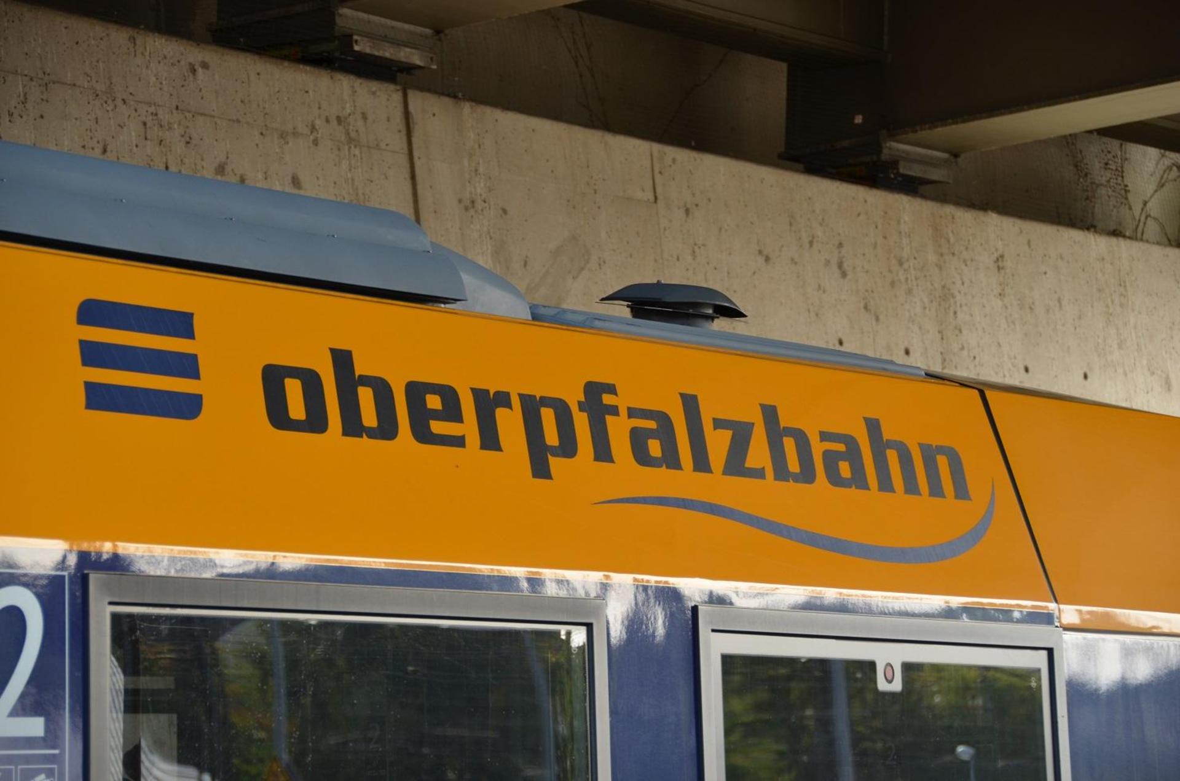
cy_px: 390
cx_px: 590
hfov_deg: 14.4
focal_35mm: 142
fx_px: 4662
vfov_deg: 9.6
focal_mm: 95
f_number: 6.3
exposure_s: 1/160
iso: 200
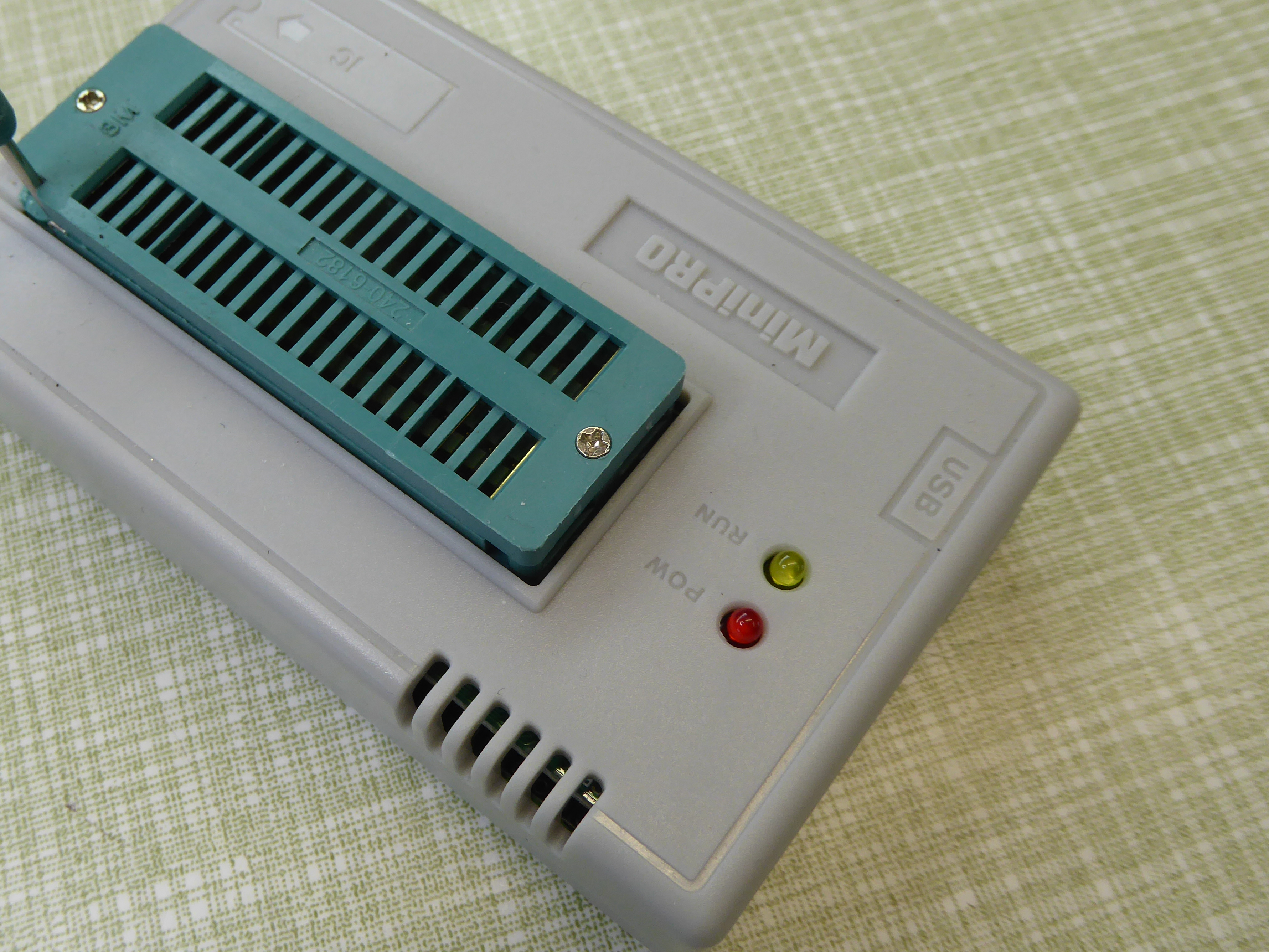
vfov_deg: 42.9
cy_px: 502
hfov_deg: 54.7
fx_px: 1210
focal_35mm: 33
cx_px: 470
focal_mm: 4.3
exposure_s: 1/60
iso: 100
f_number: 3.3
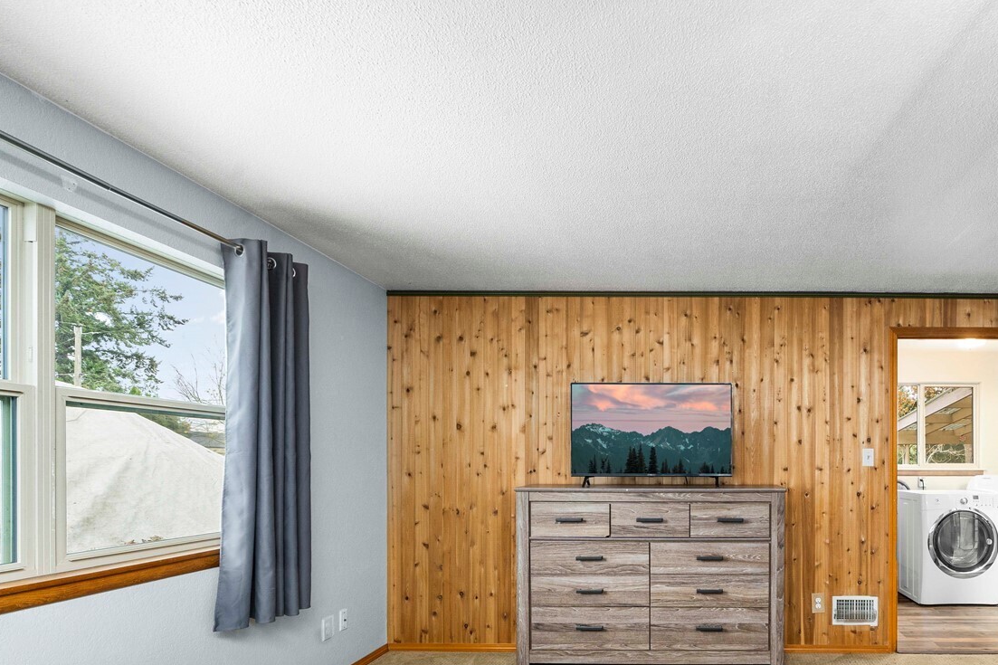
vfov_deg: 59.8
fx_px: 554
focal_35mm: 20
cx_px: 718
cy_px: 467
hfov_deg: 79.1
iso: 1000
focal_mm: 13
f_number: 8
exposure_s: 1/3
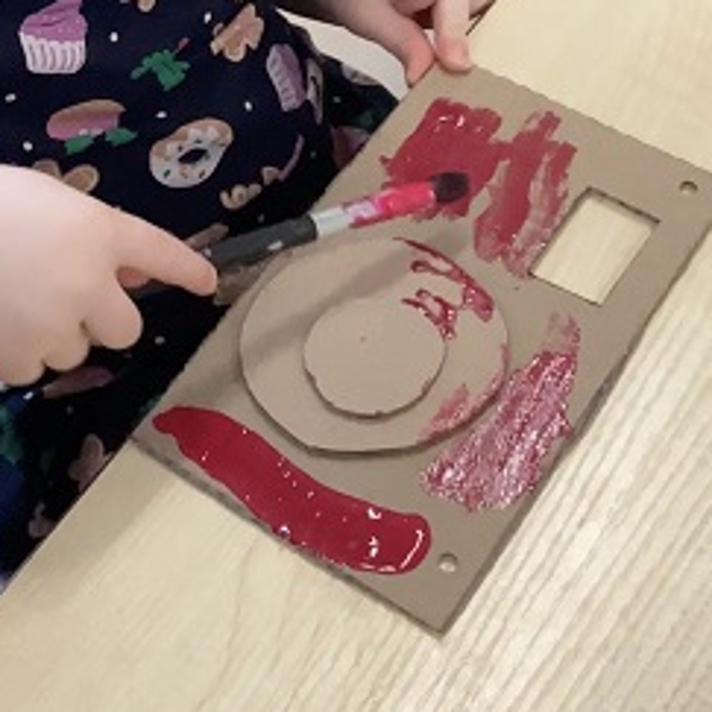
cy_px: 26
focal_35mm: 75
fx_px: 1745
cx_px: 132
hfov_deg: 22.7
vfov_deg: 22.3
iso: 400
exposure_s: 1/60
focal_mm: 3.3
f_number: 2.4
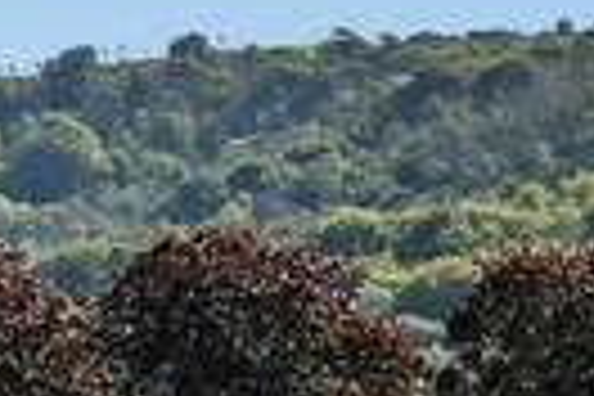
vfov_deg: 4.6
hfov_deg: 6.1
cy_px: 612
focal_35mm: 295
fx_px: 4867
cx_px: 2128
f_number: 11
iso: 100
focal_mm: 38
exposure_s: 1/250
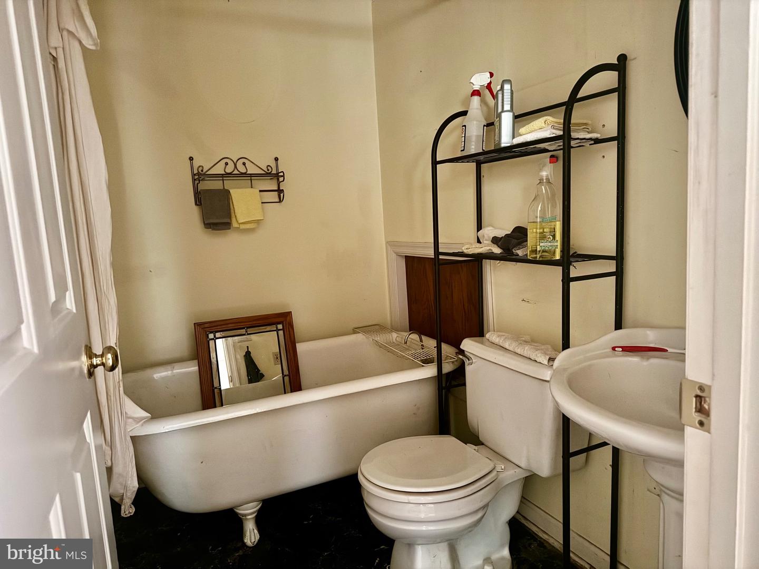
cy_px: 284
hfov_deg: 71.6
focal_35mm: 24
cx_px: 380
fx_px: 526
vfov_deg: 56.8
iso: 1000
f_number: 1.78
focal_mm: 6.76
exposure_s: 1/16
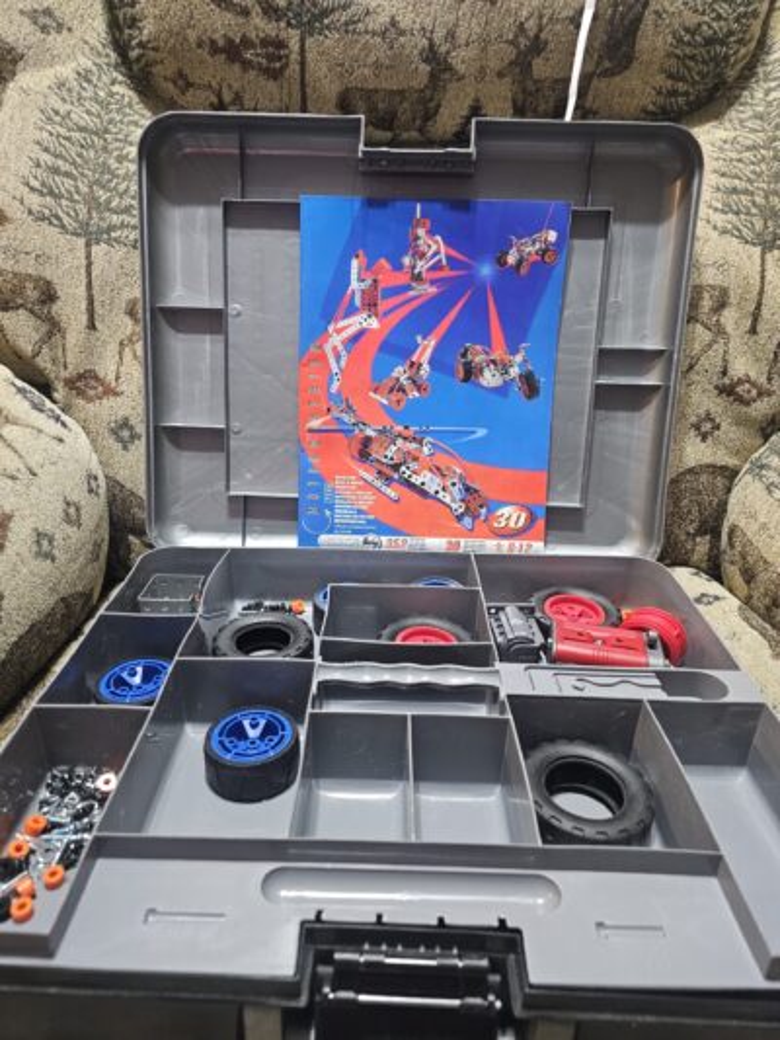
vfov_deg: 73.9
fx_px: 691
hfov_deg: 58.9
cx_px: 390
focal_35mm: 23
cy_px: 520
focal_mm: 6.3
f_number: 1.7
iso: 640
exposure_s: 1/40
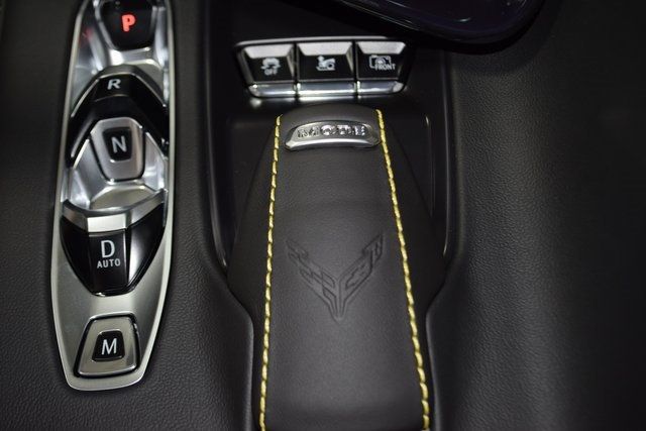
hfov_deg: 37.8
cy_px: 216
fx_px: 942
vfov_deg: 25.8
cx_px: 323
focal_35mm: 52
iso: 720
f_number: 5
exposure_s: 1/30
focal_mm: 35
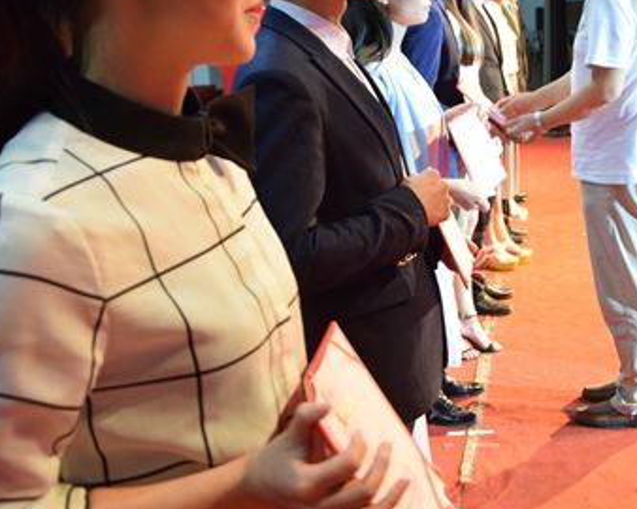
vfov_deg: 27.6
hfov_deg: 33.6
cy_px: 236
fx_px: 1036
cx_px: 462
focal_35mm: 55
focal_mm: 22
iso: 800
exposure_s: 1/15
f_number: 3.8
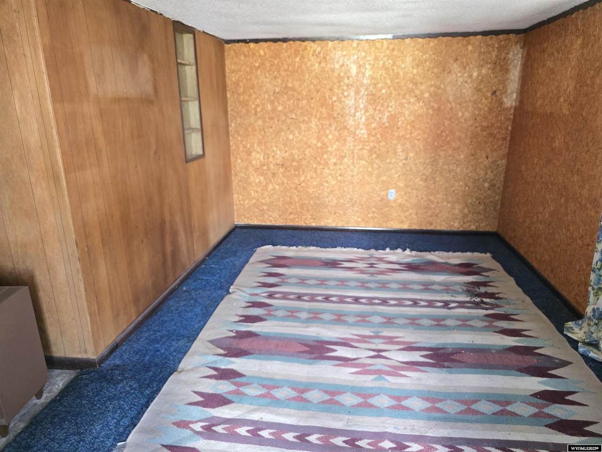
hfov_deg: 73.9
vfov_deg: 58.9
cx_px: 301
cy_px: 226
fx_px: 400
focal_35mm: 23
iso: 800
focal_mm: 6.3
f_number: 1.7
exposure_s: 1/120
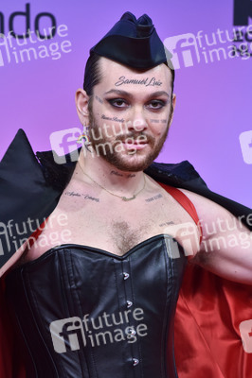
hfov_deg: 6.9
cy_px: 189
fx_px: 2103
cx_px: 126
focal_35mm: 200
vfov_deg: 10.3
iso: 2000
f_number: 5.6
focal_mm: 200
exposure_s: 1/200
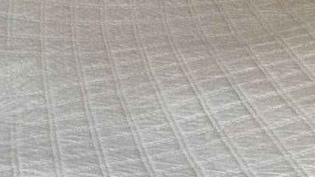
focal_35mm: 122
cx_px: 236
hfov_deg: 17.5
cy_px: 71
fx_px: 1019
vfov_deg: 9.9
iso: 100
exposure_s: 1/17
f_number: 2.2
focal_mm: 4.15
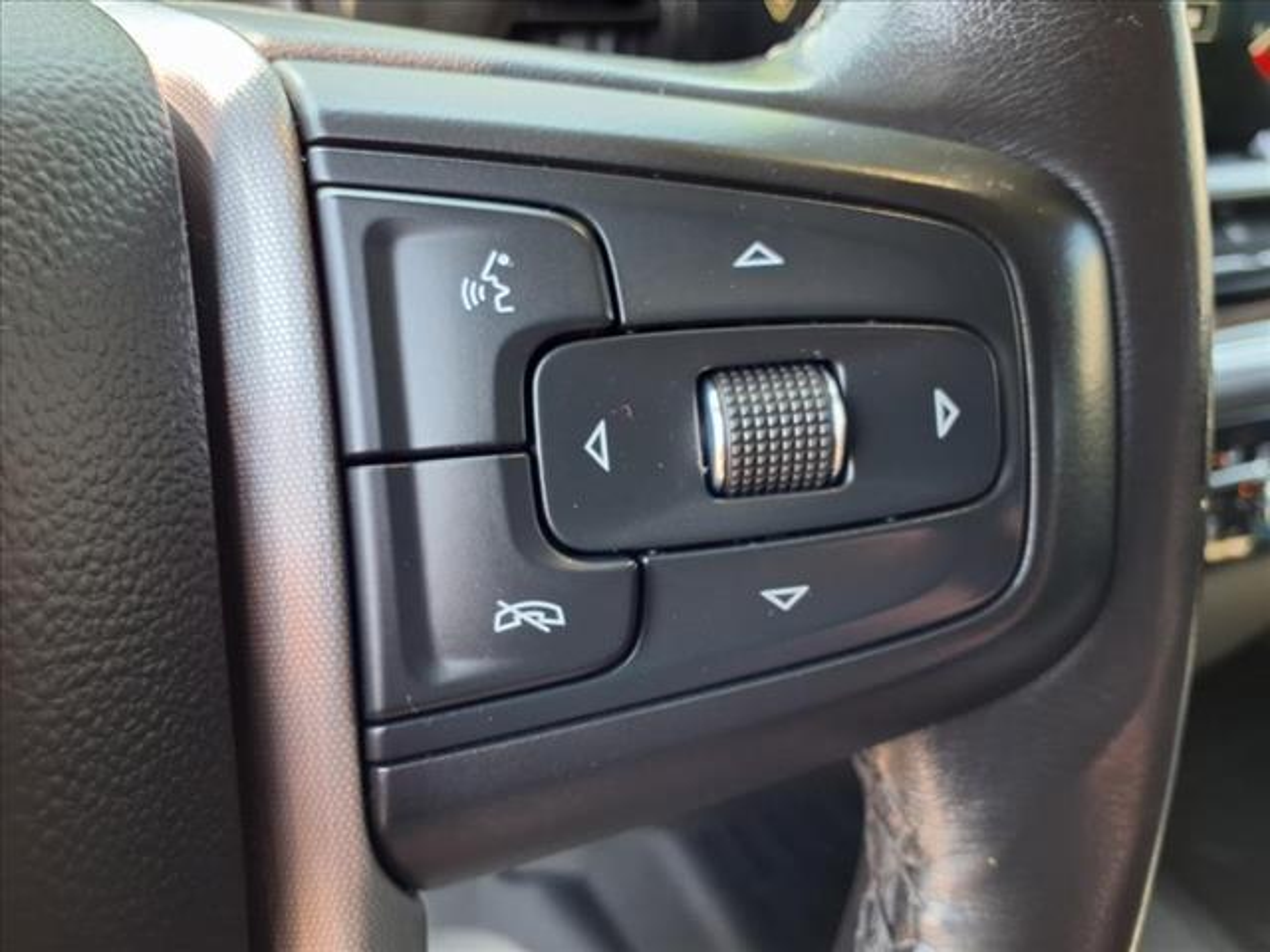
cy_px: 476
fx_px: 991
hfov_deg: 65.3
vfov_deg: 51.4
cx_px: 635
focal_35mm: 27
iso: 100
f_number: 1.9
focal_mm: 3.58
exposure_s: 1/40
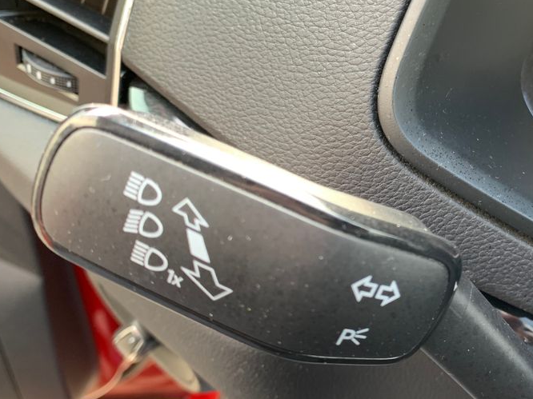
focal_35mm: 40
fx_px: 616
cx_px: 387
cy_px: 202
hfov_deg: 45.5
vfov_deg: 35.9
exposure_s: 1/60
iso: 160
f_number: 1.8
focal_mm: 4.25
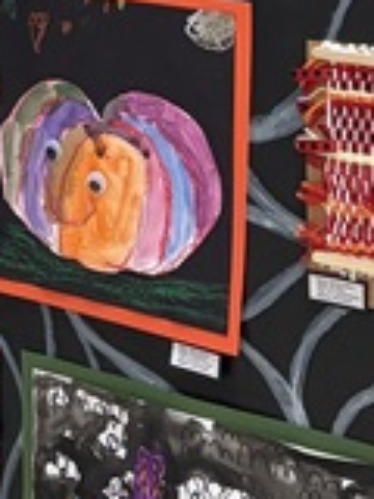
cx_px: -346
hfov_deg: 8.5
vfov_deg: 11.6
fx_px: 2391
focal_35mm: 166
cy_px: -122
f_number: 1.6
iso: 160
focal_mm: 5.96
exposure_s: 1/60
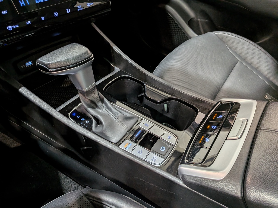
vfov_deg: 56.8
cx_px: 139
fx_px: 193
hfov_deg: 71.6
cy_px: 104
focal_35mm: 24
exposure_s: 1/53.7
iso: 27
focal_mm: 4.53
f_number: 1.7
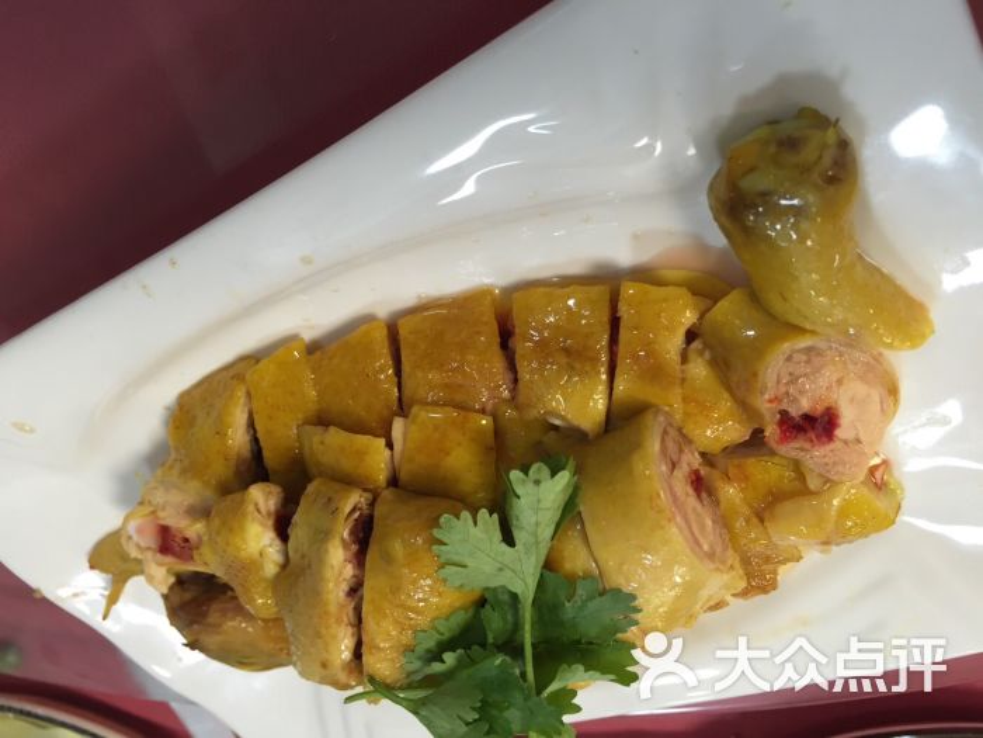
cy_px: 369
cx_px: 492
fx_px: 824
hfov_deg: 61.7
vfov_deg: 48.2
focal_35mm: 29
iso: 64
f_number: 2.2
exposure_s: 1/30
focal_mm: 4.15
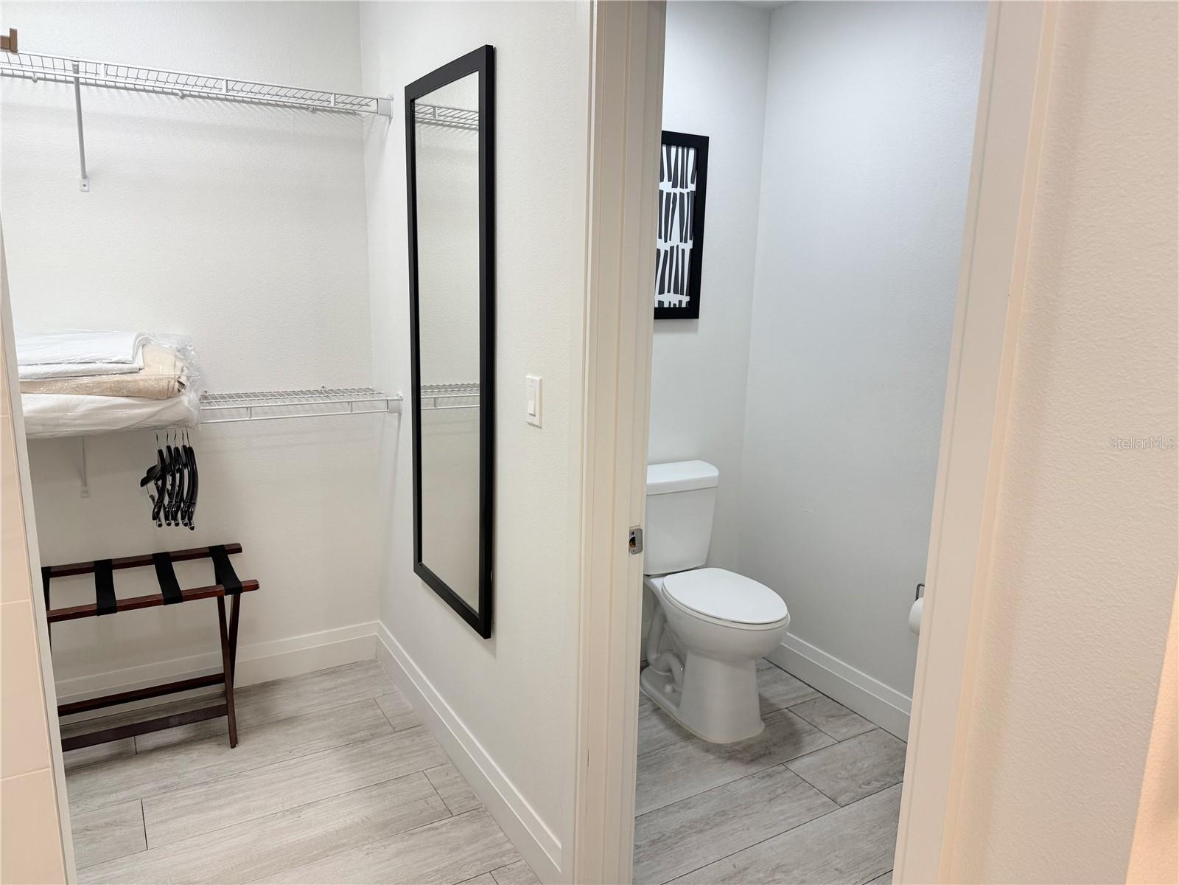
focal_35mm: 24
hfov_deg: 71.6
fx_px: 817
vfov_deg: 56.8
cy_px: 442
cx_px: 590
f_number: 1.78
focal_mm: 6.76
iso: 125
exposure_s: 1/60
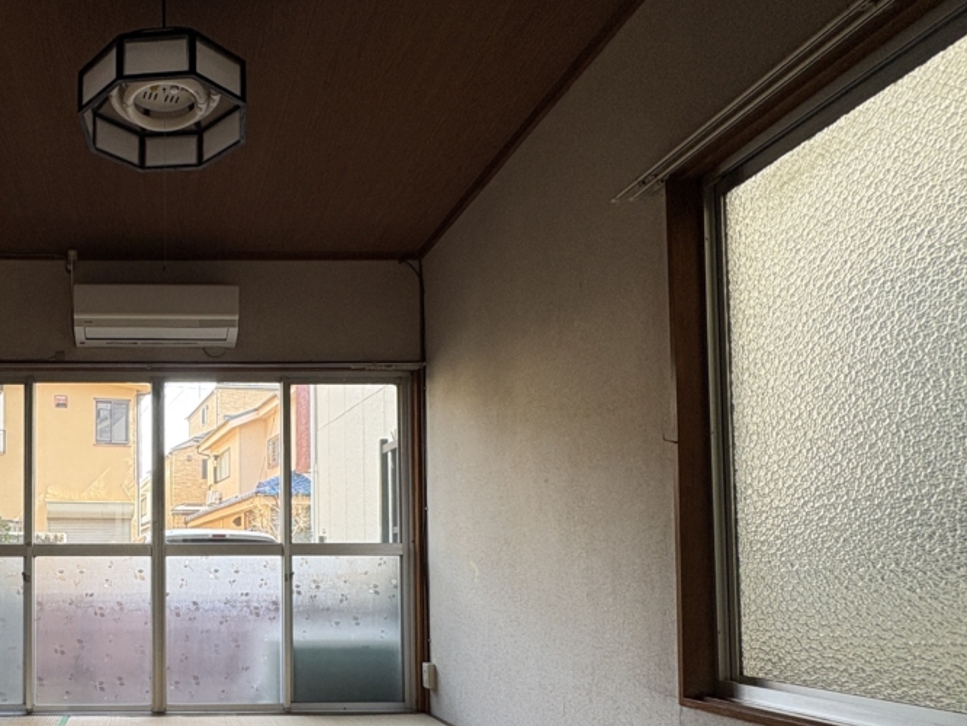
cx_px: 156
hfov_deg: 58.8
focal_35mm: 27
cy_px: 544
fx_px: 755
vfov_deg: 49.3
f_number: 2.2
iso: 50
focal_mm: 2.22
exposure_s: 1/99
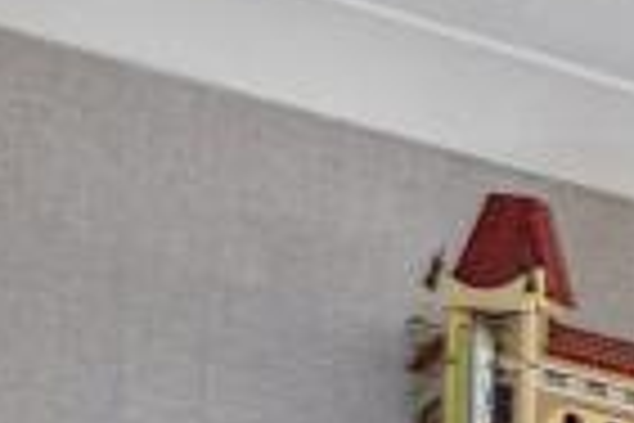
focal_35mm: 116
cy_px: 1325
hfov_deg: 9.6
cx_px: 2203
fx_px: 2043
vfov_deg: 9.1
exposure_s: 1/25
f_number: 4.5
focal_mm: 16
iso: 400
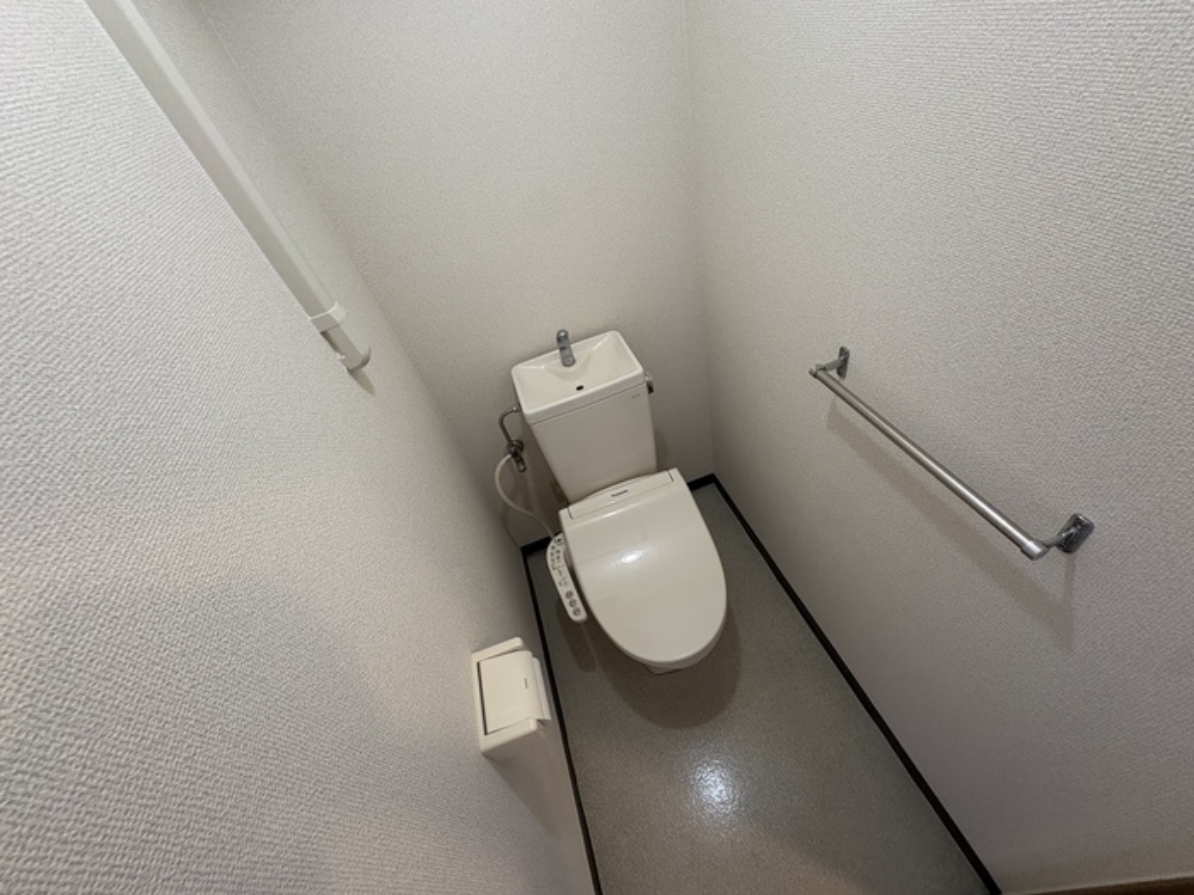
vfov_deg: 85.7
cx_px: 597
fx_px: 483
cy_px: 448
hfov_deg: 102.1
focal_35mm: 14
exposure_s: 1/60
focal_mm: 2.22
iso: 250
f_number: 2.2
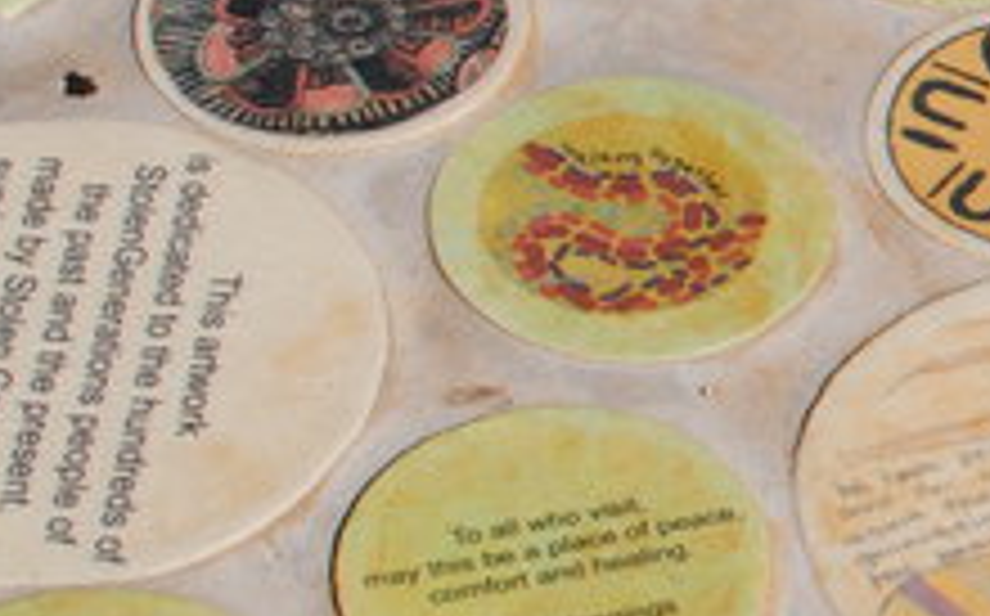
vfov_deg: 7.8
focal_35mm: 167
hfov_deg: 11.4
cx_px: 1969
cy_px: 223
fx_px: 4501
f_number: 9
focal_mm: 24
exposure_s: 1/320
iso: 100
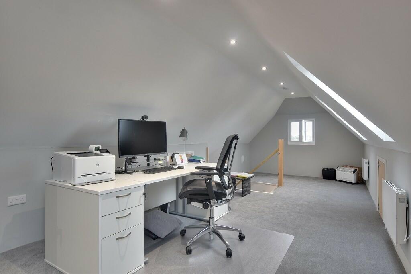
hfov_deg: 100.4
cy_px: 137
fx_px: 171
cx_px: 206
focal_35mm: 15
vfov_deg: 77.3
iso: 100
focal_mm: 10
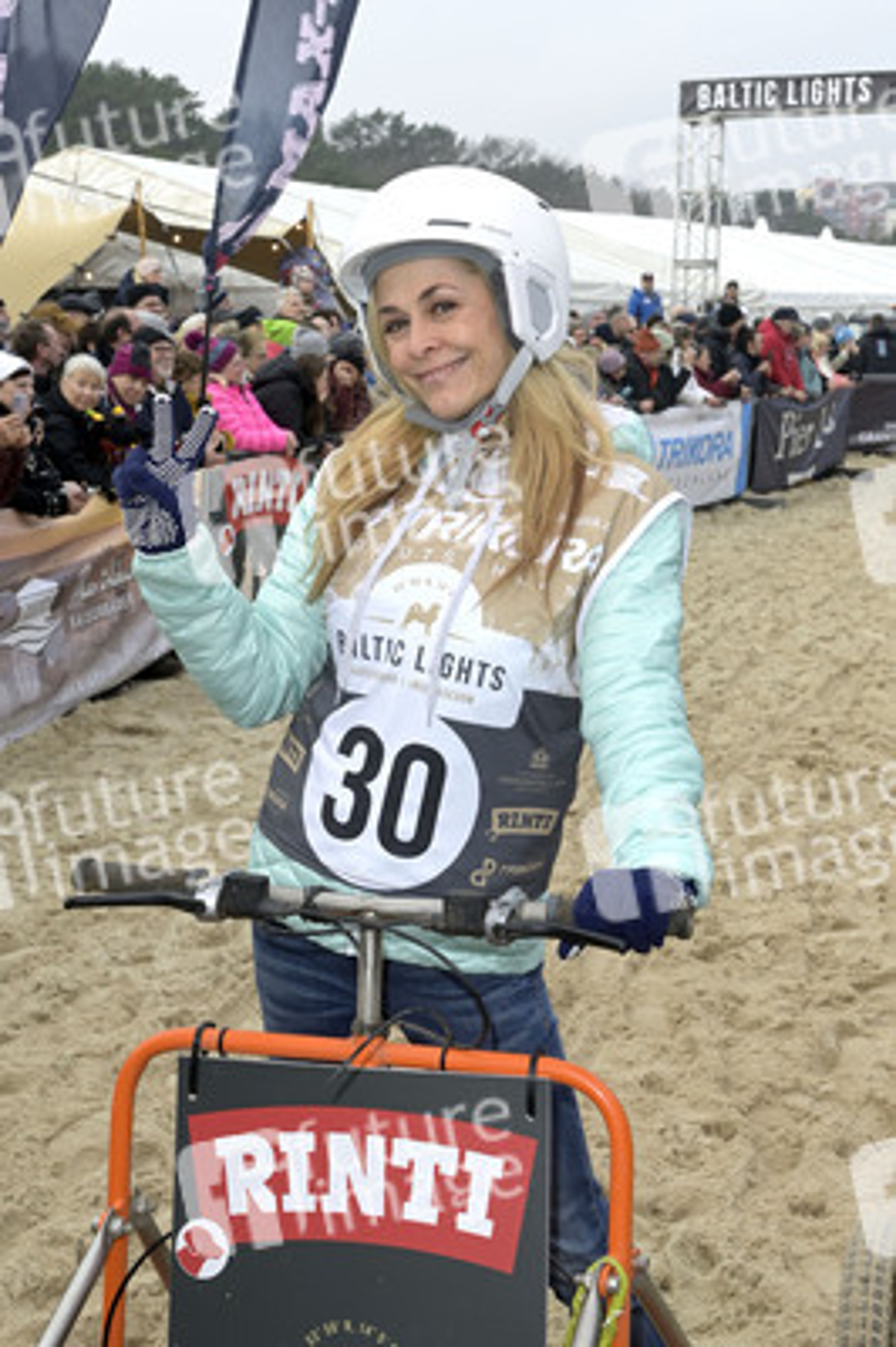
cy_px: 674
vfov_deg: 36.3
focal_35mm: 55
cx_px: 448
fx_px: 2057
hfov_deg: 24.6
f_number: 13
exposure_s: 1/200
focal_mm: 55
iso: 640
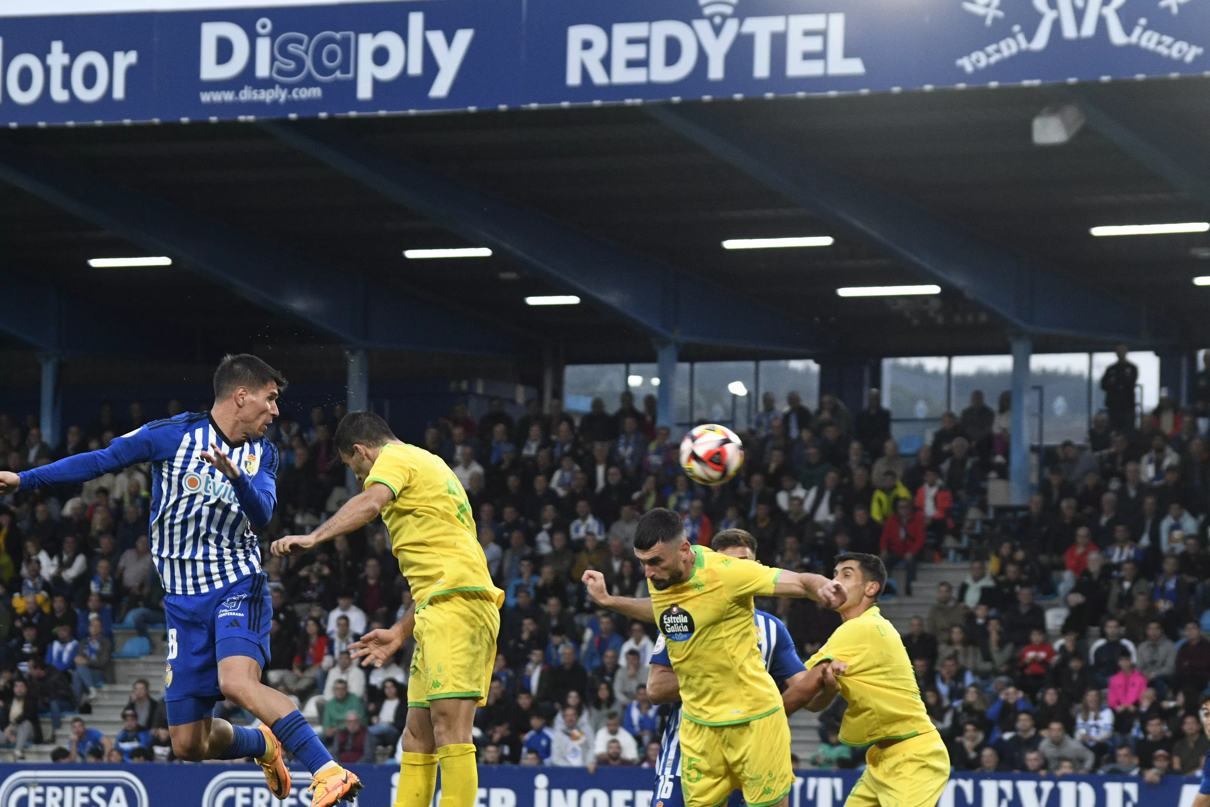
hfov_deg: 11.2
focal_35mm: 183
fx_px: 6150
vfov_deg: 7.5
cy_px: 404
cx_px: 605
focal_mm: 122
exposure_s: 1/640
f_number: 5.6
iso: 2500
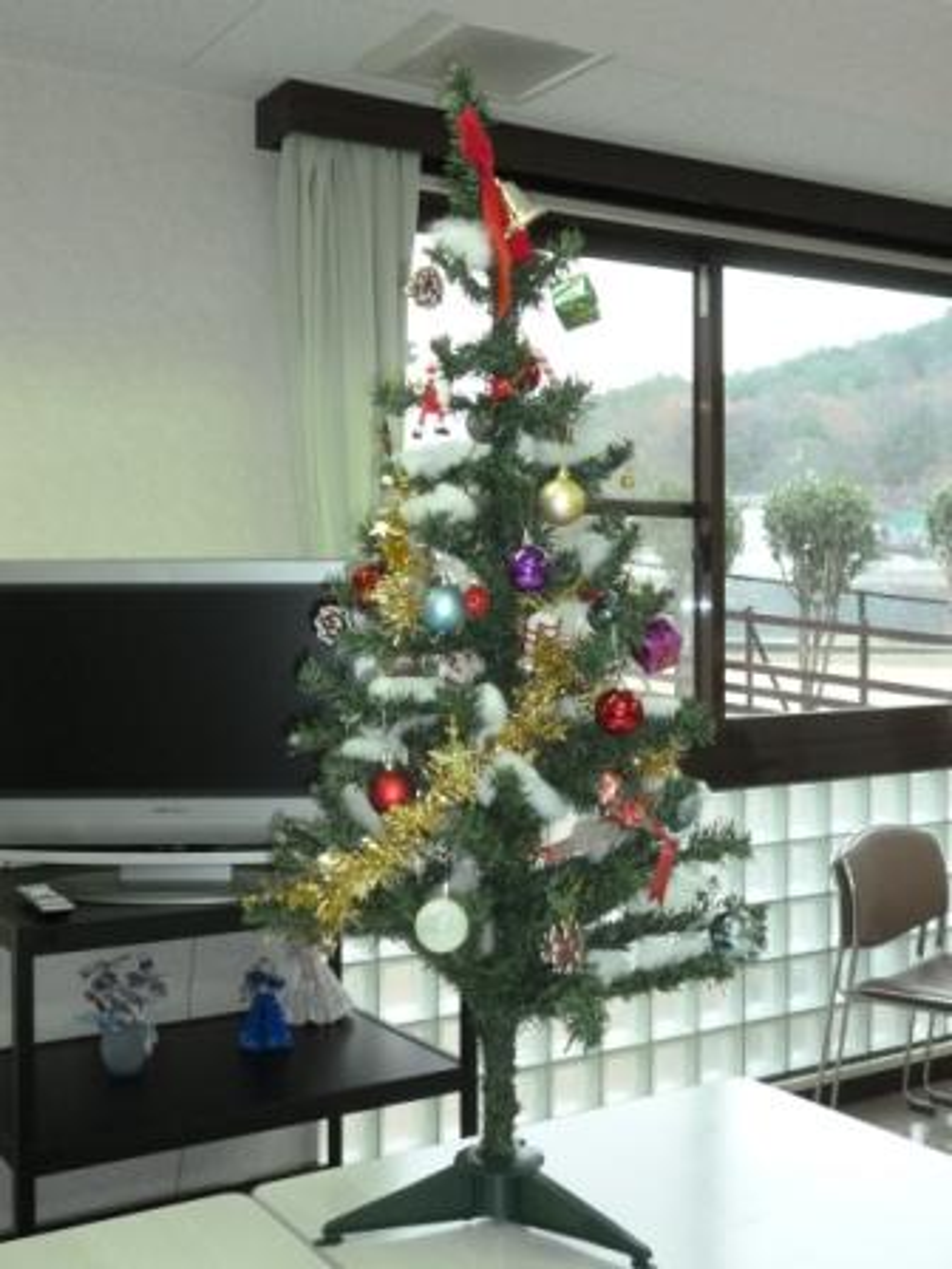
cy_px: 634
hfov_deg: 35.1
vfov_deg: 45.8
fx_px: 1503
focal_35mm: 41
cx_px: 476
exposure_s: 1/60
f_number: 3.7
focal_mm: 7.3
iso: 400
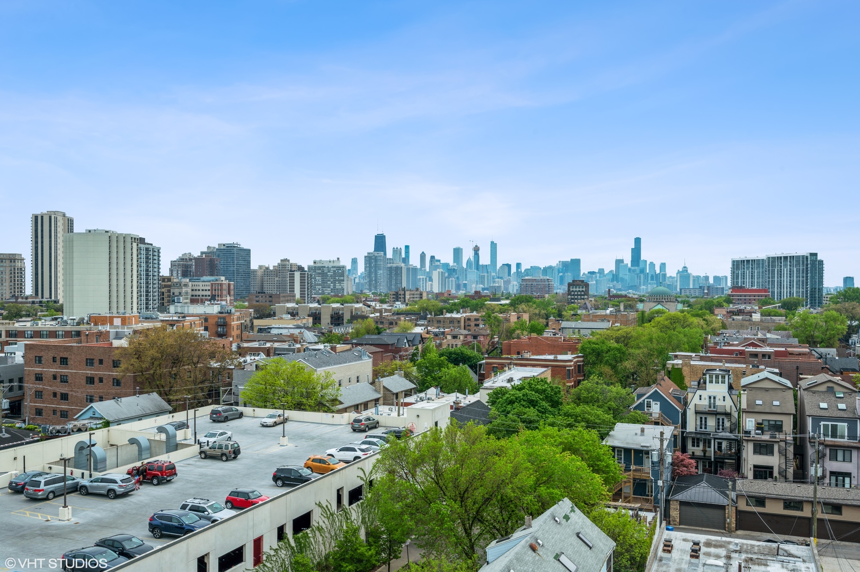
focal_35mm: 30
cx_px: 430
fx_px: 716
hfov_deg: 62.0
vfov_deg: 43.6
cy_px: 286
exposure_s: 1/200
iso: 100
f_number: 11
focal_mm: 30
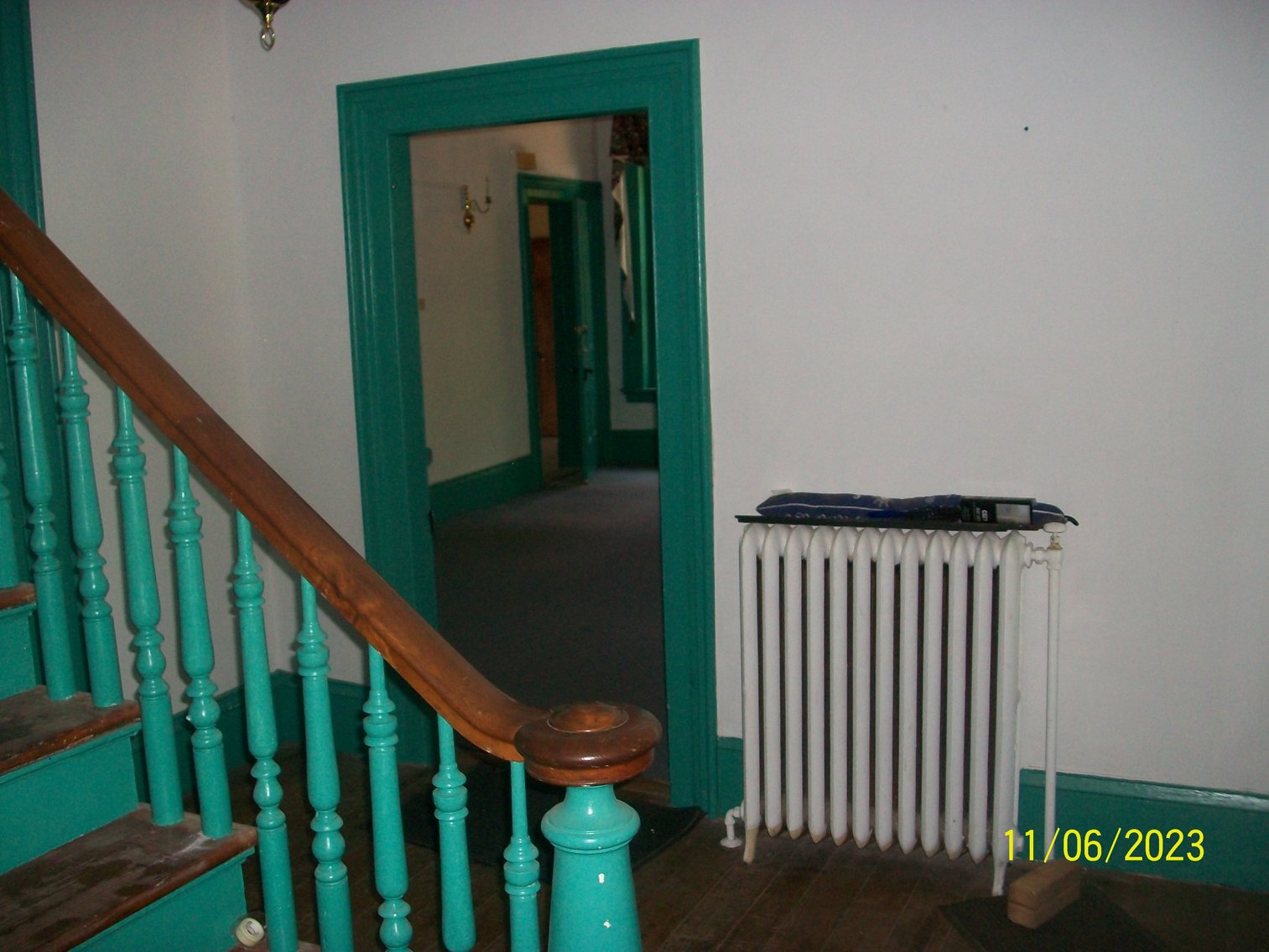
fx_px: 1247
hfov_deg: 54.0
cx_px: 634
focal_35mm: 34
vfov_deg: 41.8
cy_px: 476
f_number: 2.8
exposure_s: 1/60
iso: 120
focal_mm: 5.7
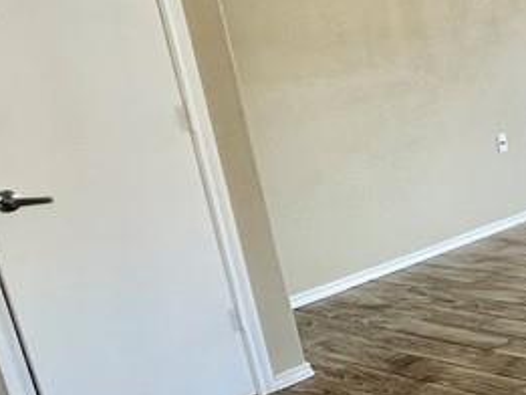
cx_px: 766
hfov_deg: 27.5
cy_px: 218
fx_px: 775
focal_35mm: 51
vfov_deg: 28.6
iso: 200
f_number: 1.8
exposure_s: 1/120
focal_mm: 1.57
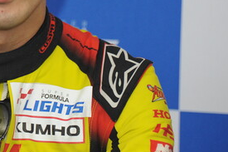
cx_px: 3
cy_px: 4
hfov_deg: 5.2
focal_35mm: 393
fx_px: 2487
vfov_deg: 3.5
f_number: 5.6
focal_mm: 150
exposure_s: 1/250
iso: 1600
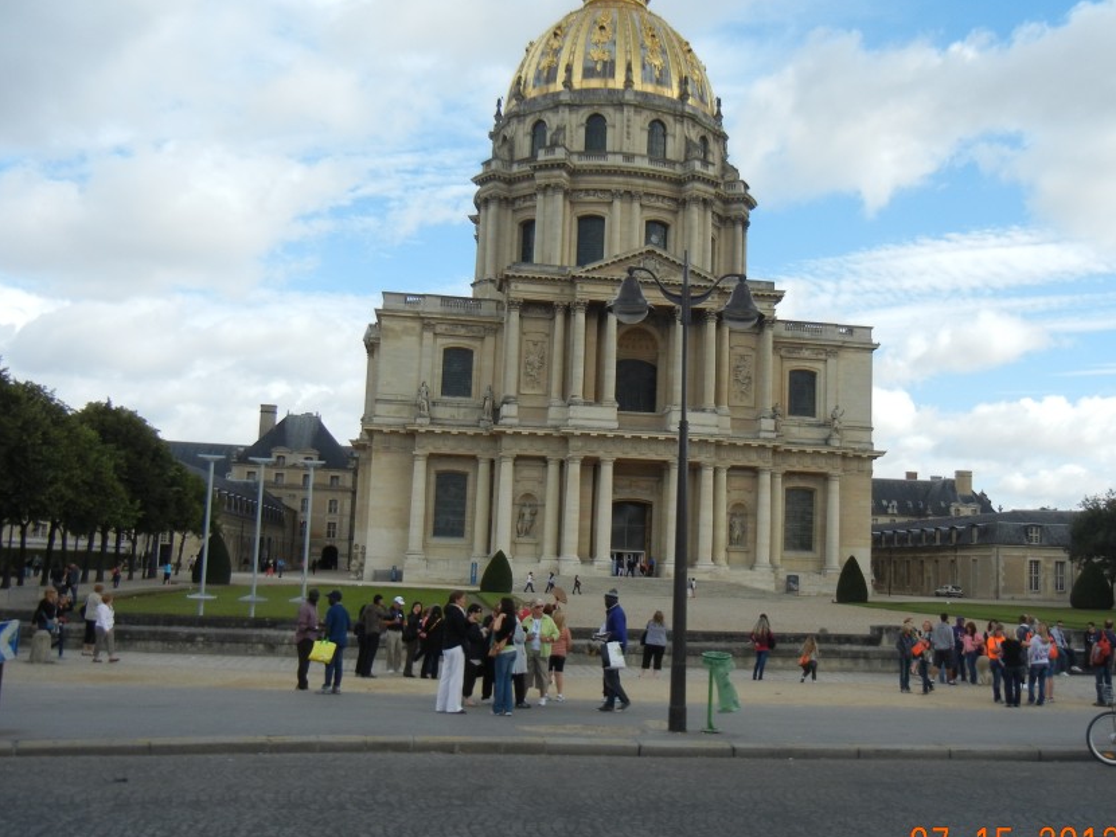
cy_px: 435
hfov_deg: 49.9
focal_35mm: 37
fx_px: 1193
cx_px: 644
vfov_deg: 38.7
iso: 160
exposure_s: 1/343
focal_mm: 5.4
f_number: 7
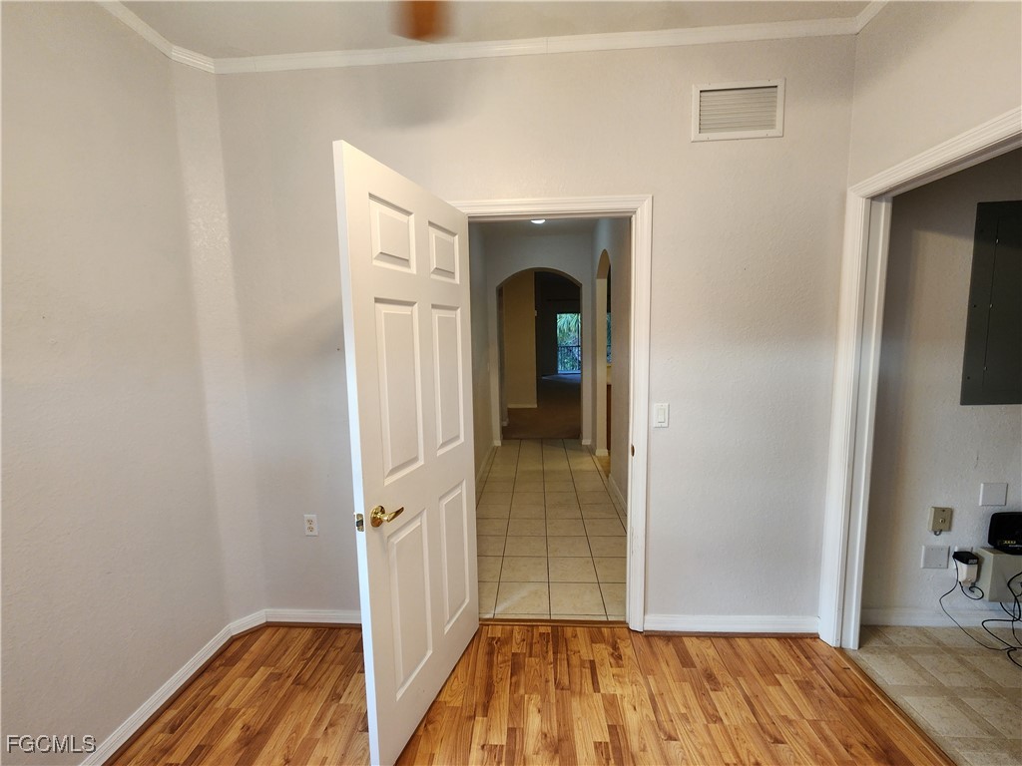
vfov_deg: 89.9
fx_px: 384
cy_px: 383
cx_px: 511
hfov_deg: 106.2
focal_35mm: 13
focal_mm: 2.2
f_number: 2.2
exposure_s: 1/60
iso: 125
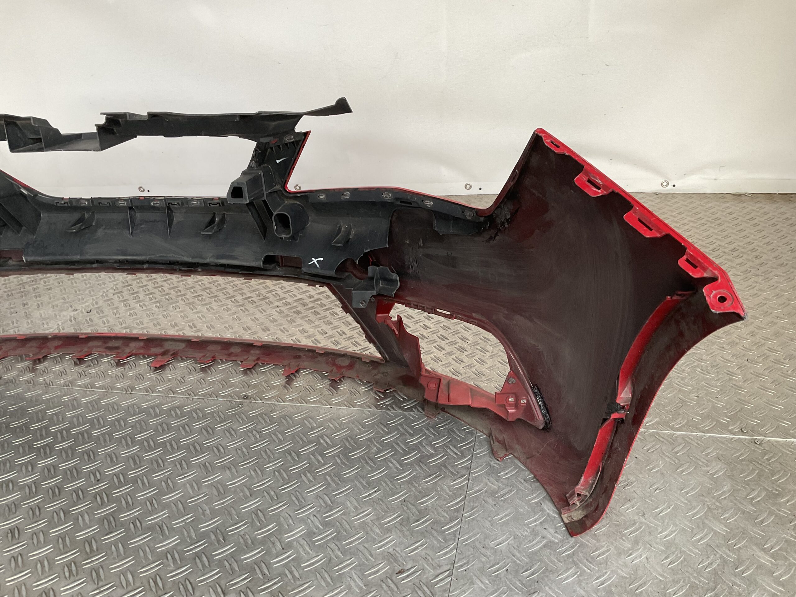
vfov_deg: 48.2
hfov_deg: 61.7
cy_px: 298
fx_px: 667
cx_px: 398
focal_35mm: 29
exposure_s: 1/100
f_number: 1.8
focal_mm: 3
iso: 64
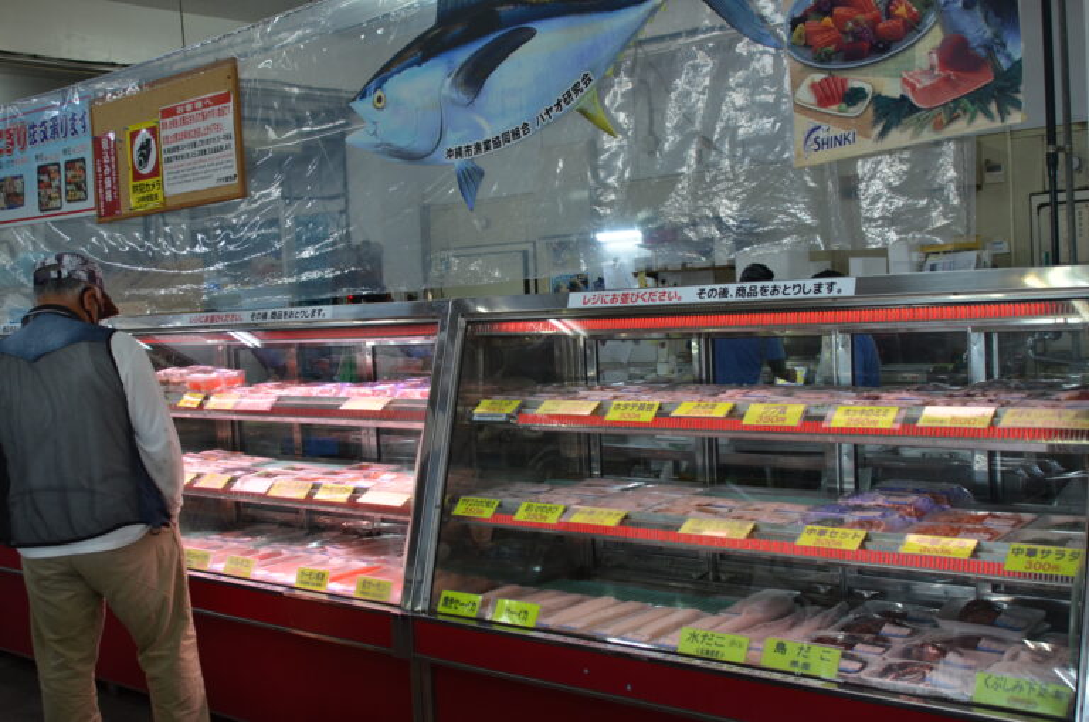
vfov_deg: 31.8
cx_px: 544
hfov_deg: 46.5
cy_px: 361
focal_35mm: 42
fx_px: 1268
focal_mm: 28
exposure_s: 1/100
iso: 400
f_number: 5
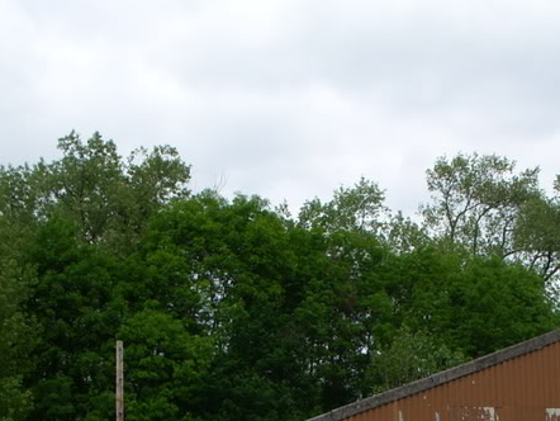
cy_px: 429
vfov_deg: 16.4
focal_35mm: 88
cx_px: 310
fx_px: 1424
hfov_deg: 22.2
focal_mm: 7.8
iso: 50
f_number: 5.7
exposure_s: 1/272
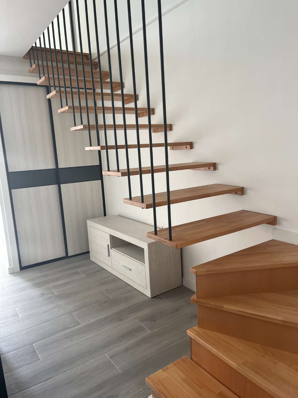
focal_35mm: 26
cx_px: 149
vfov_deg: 67.3
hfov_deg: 53.1
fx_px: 298
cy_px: 199
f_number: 1.6
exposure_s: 1/109
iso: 125
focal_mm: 5.1
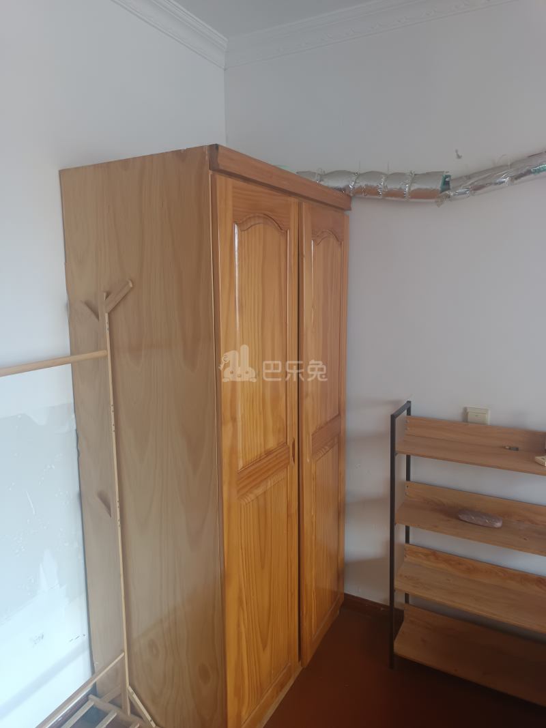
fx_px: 505
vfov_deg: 71.6
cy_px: 364
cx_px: 273
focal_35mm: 24
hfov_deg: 56.8
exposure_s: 1/50
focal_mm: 5.31
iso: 826
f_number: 1.7
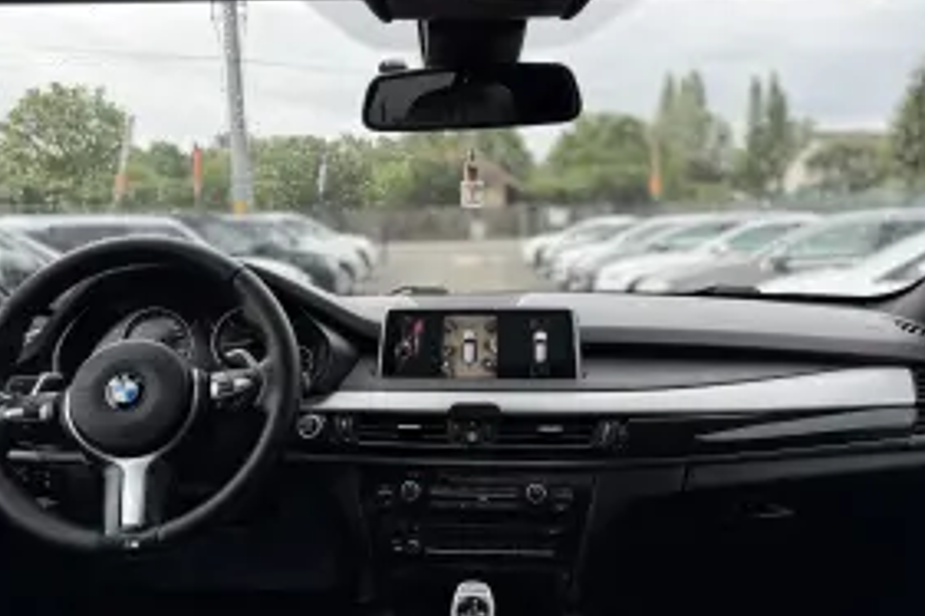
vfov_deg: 41.0
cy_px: 356
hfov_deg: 58.7
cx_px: 444
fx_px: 822
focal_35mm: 32
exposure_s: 1/318
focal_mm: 6.76
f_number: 1.78
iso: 160
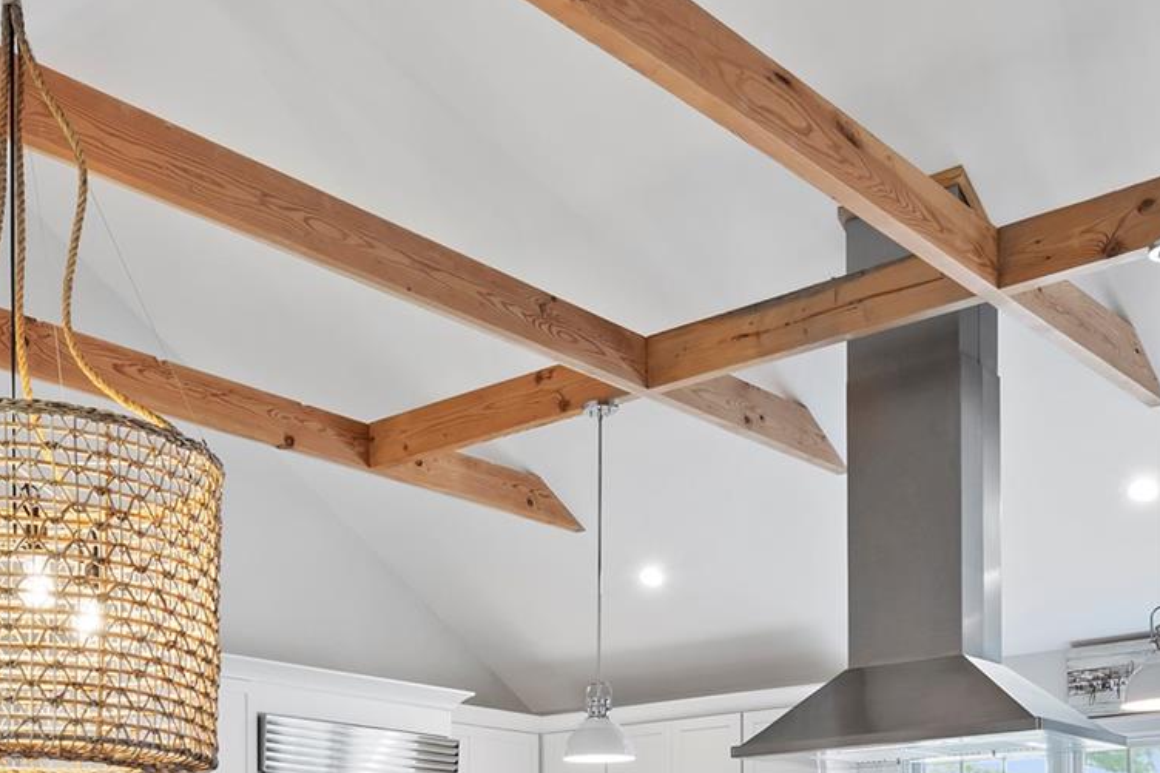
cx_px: 403
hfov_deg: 39.9
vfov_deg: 24.9
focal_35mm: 49
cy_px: 925
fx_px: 1578
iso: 400
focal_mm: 18
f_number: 8
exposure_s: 1/5
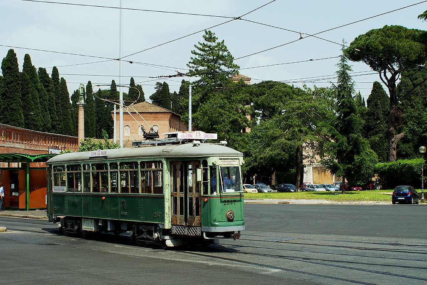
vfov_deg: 22.6
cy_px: 142
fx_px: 711
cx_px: 214
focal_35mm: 60
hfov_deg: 33.4
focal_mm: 40
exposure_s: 1/320
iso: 100
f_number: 6.3
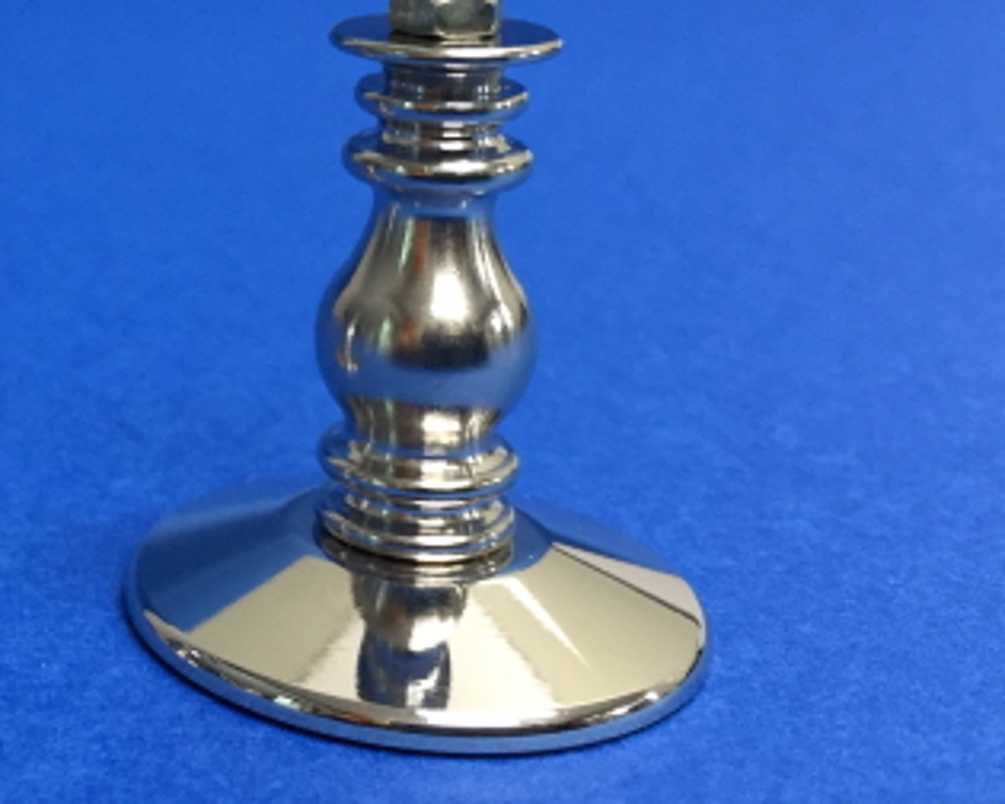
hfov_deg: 27.9
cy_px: 209
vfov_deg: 24.0
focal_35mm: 63
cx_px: -38
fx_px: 1874
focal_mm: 4.15
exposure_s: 1/30
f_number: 2.2
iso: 80
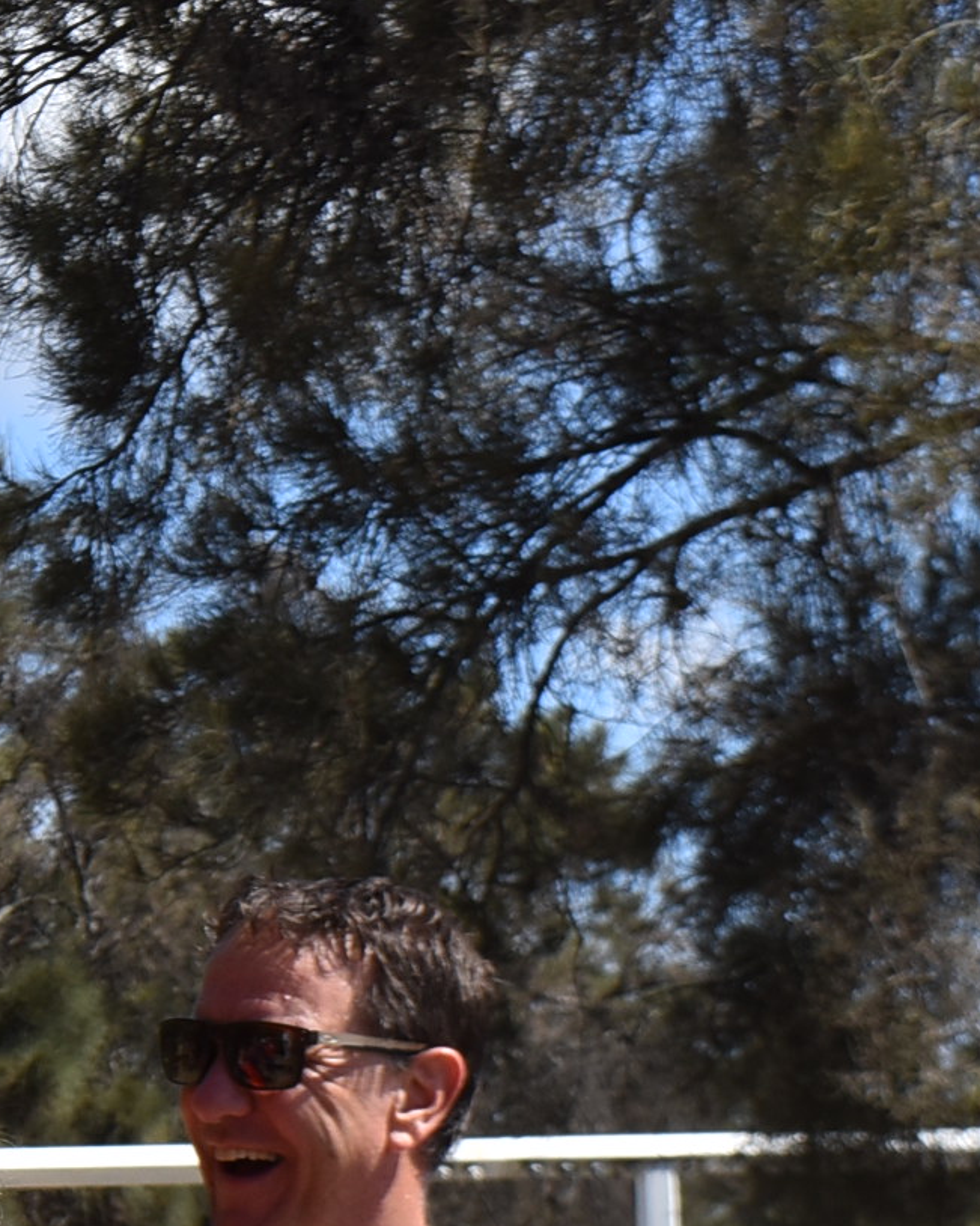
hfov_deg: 8.6
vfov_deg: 10.8
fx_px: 6382
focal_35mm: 176
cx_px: -349
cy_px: 1434
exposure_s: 1/500
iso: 200
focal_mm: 34
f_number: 11
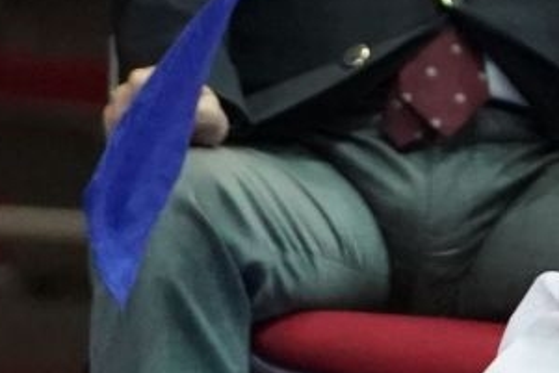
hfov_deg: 1.7
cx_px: 841
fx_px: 18393
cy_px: -354
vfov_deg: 1.2
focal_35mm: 1184
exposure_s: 1/1000
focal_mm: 132
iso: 5000
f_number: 2.8
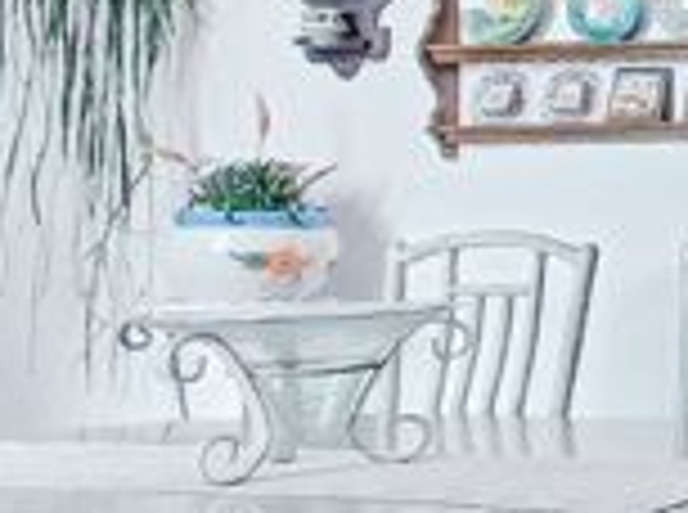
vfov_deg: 24.1
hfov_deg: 16.4
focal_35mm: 60
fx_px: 1190
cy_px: 153
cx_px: 1563
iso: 125
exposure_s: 1/50
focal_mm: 2.2
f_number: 2.2
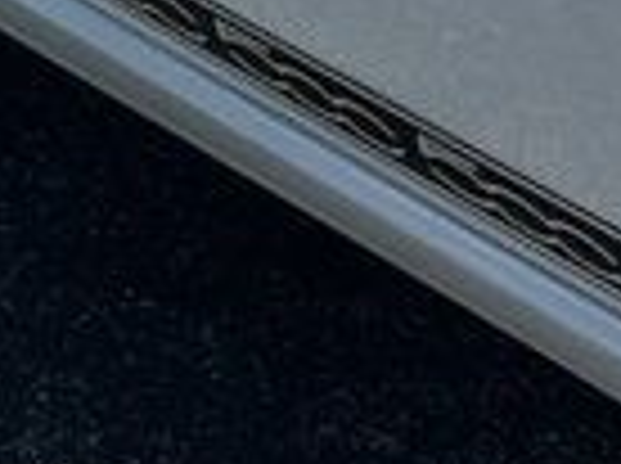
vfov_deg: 7.5
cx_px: 1220
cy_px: -270
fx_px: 3456
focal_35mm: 193
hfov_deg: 9.6
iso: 50
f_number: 1.5
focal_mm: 5.7
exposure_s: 1/10309
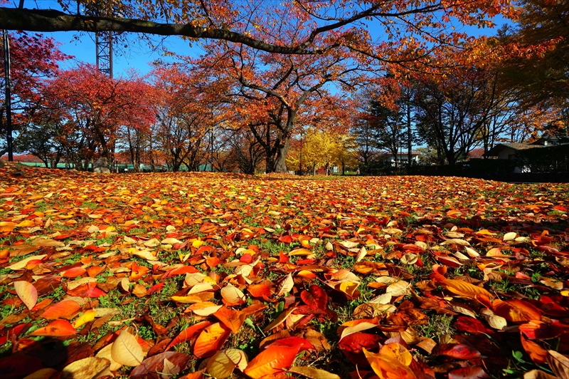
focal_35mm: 15
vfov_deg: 77.2
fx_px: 237
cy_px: 190
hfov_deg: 100.4
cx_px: 284
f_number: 9
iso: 400
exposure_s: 1/800
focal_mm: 10
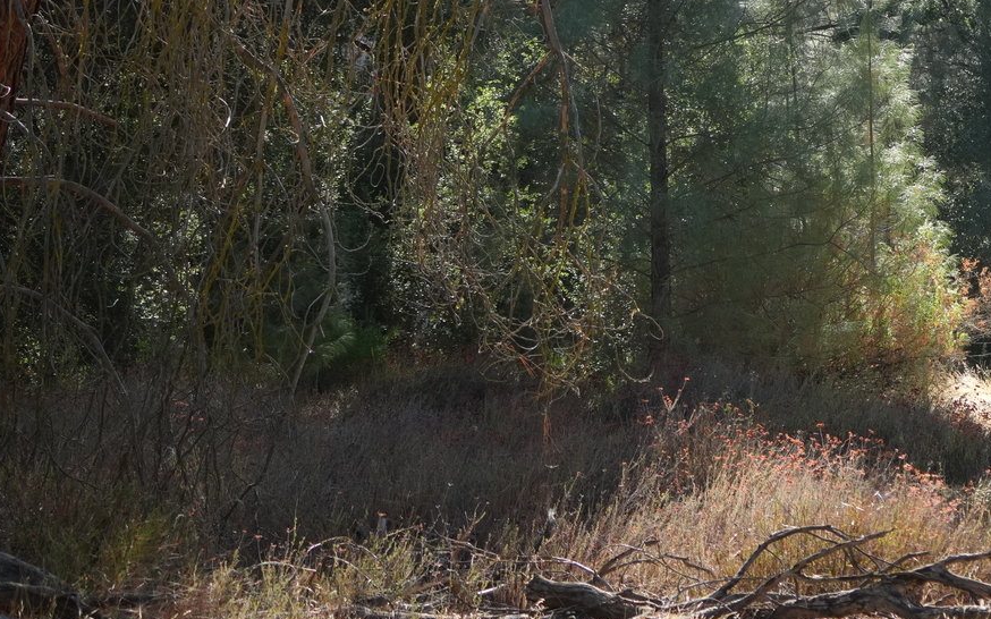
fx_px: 3403
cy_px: -36
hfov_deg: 15.9
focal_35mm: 126
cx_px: 1195
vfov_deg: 10.3
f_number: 4.5
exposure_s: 1/800
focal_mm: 50
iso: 640
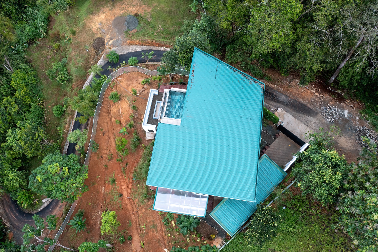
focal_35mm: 28
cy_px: 126
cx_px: 189
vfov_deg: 46.4
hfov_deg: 65.5
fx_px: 294
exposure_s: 1/500
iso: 100
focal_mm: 10.26
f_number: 5.6
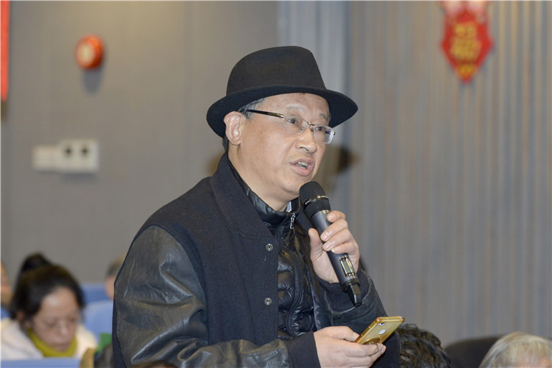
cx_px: 276
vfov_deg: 9.1
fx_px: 2300
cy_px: 184
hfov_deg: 13.7
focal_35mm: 150
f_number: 4
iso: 1600
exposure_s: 1/160
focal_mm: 150
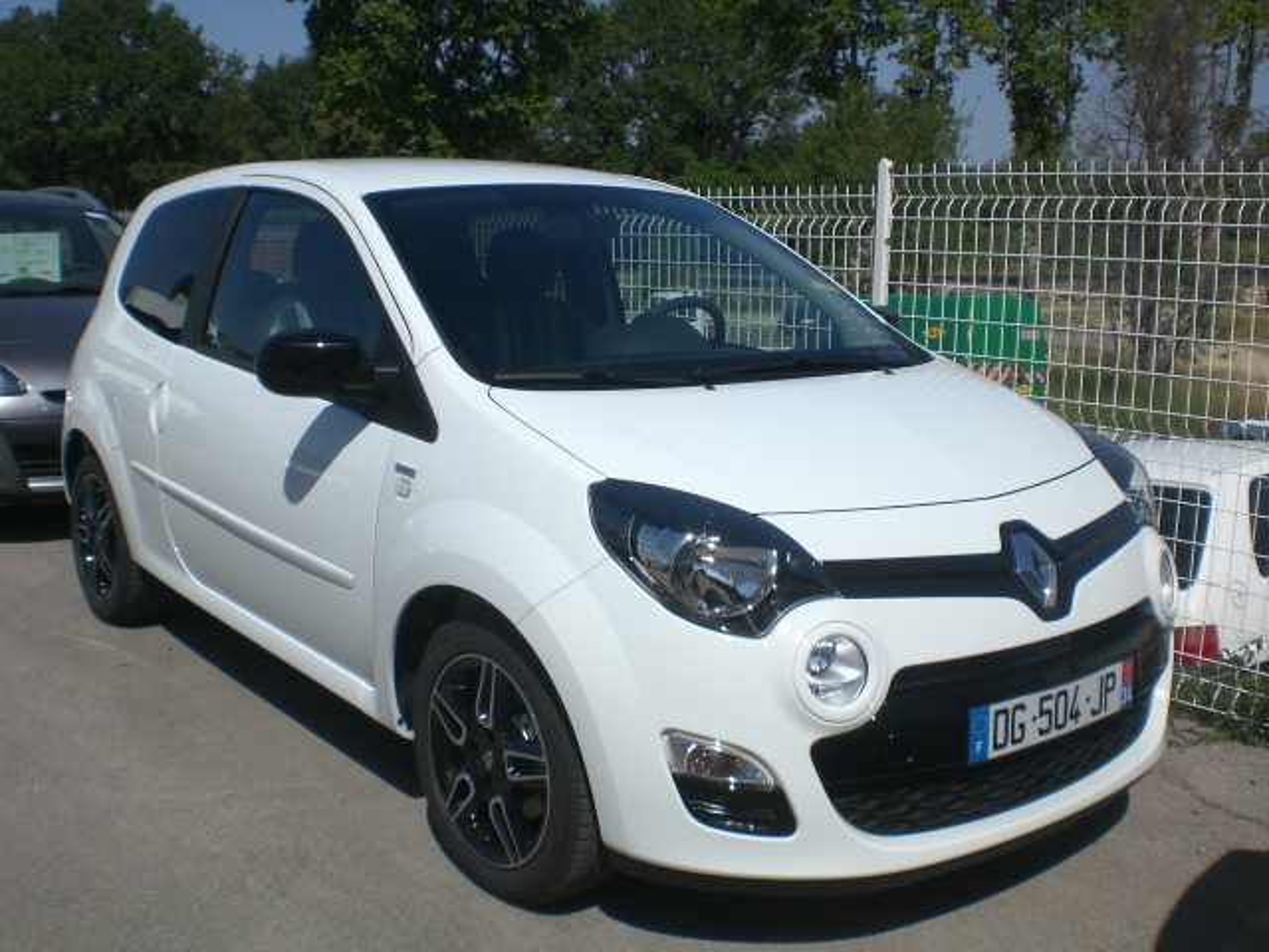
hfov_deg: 49.0
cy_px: 476
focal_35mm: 38
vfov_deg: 37.7
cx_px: 634
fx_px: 1393
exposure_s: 1/1250
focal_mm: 6.3
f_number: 4.4
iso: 50
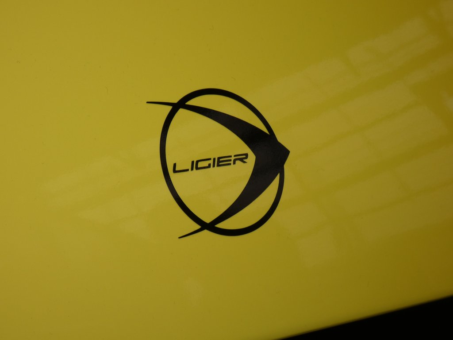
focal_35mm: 79
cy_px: 170
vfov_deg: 18.7
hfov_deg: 24.7
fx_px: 1034
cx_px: 226
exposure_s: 1/60
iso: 100
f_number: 4.5
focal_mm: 14.1
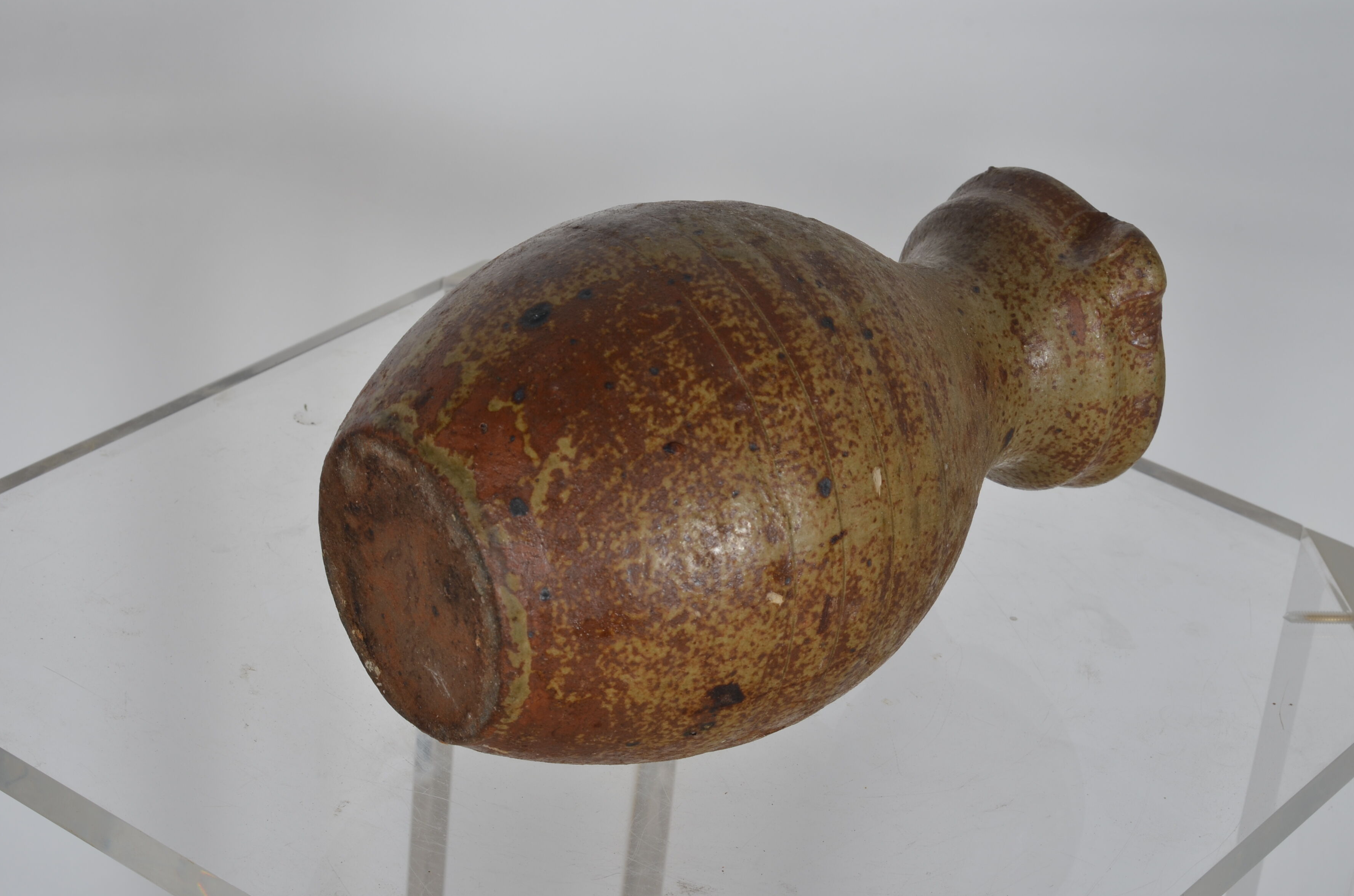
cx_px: 701
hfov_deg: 26.0
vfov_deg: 17.4
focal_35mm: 78
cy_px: 443
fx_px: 2928
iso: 100
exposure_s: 1/125
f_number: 14
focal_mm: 50
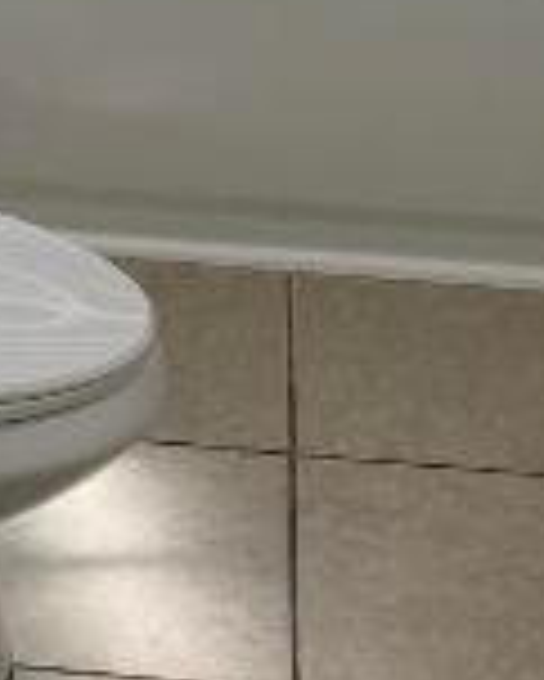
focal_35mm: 129
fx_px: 2594
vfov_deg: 13.5
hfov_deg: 11.6
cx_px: -180
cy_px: -500
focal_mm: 4.25
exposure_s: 1/129
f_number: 1.8
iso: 32
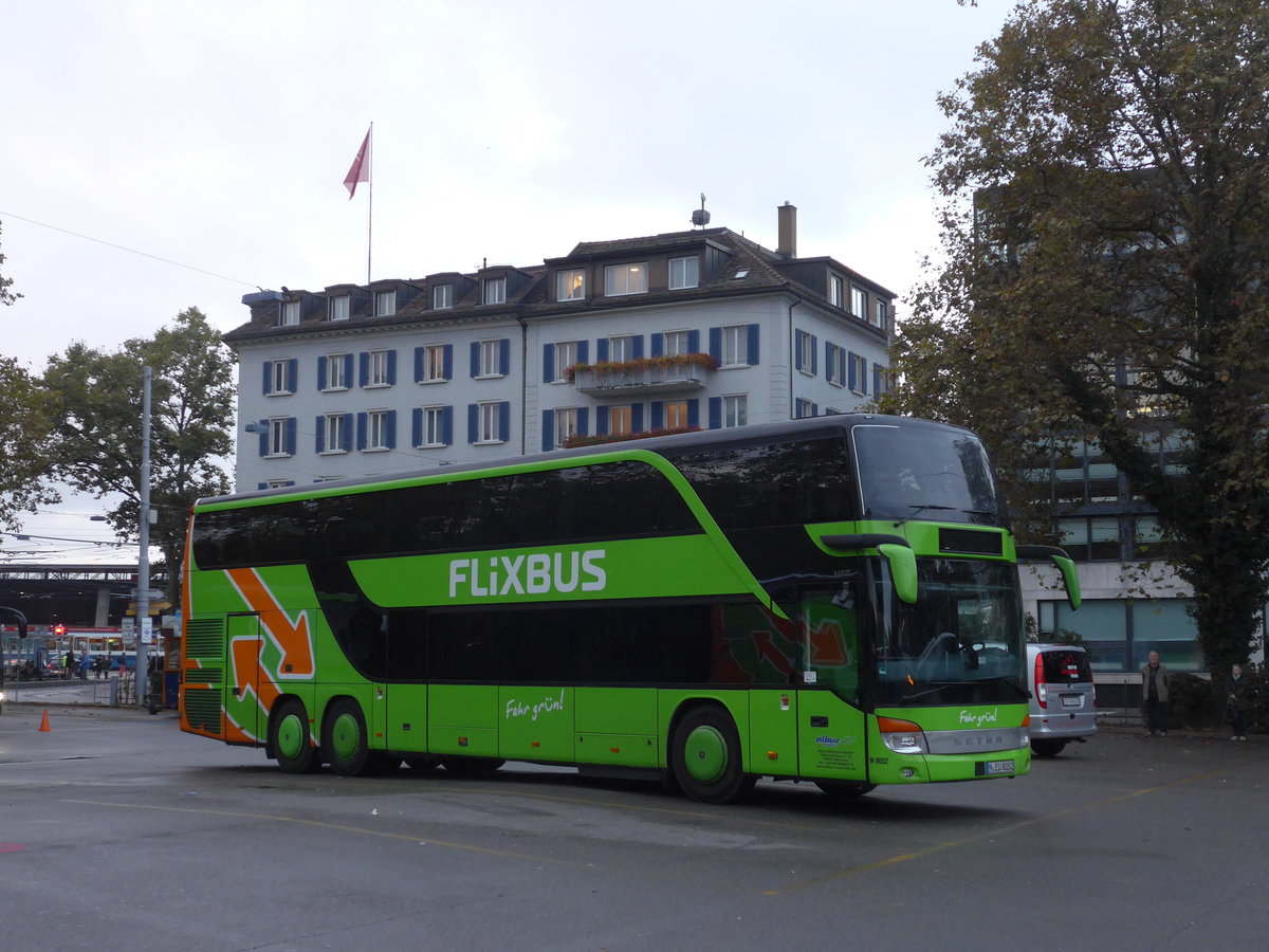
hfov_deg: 38.9
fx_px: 1796
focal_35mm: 49
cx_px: 634
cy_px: 476
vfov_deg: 29.7
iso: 320
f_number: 3.2
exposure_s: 1/60
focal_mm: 10.1
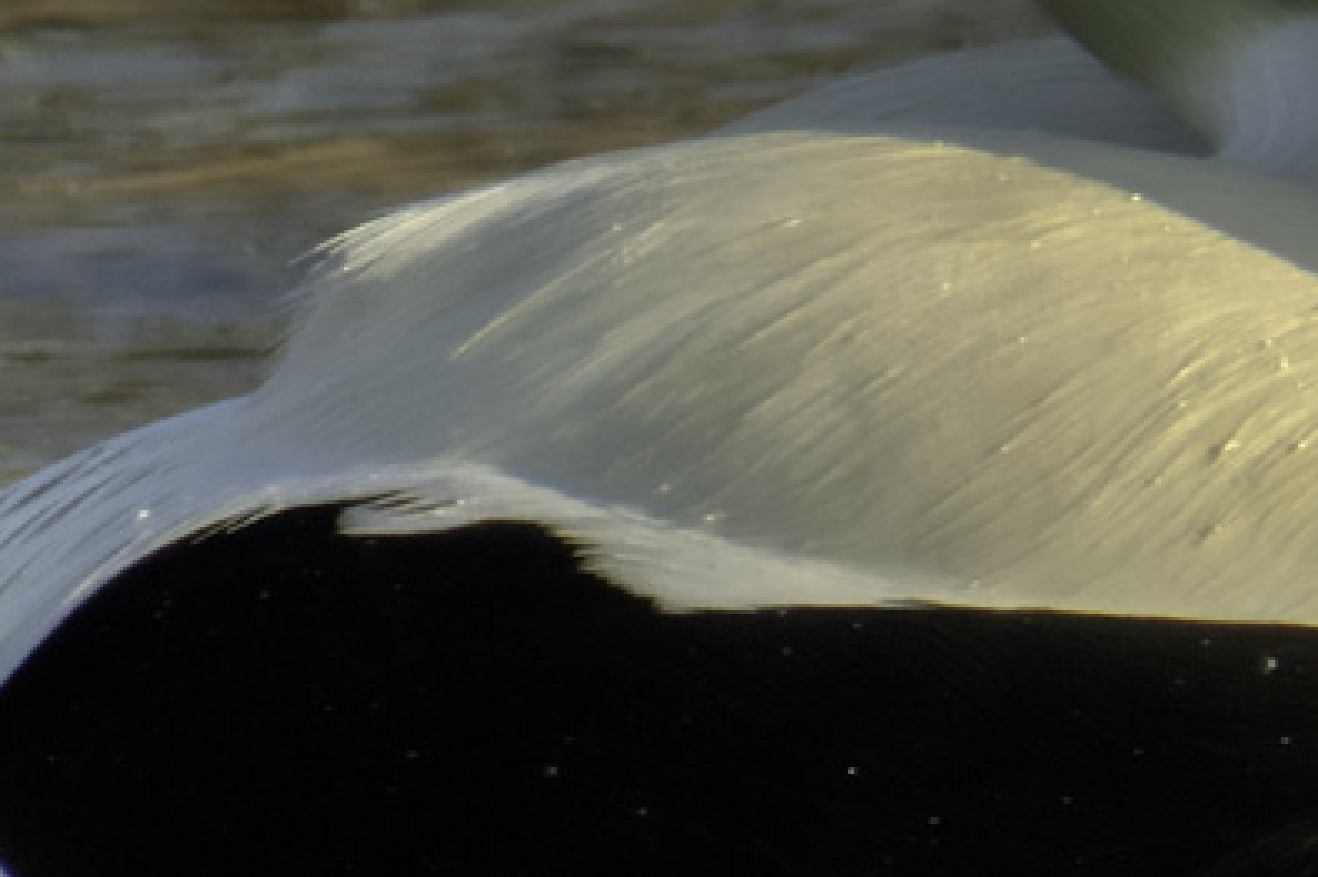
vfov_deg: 0.3
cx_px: 1093
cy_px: 57
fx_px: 180225
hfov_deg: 0.4
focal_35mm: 4925
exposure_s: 1/500
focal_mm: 600
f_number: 11
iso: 320
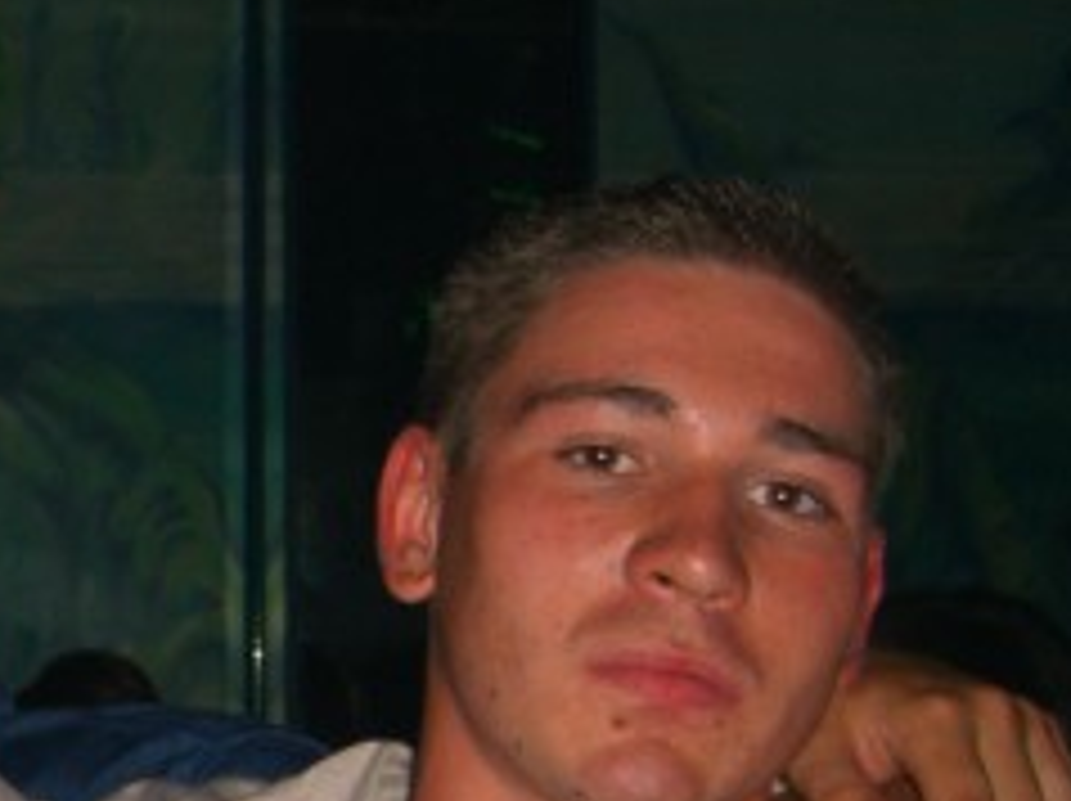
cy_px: 832
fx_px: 2967
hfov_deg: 19.7
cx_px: -68
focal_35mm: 96
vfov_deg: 15.1
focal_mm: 7.9
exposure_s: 1/60
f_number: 2.8
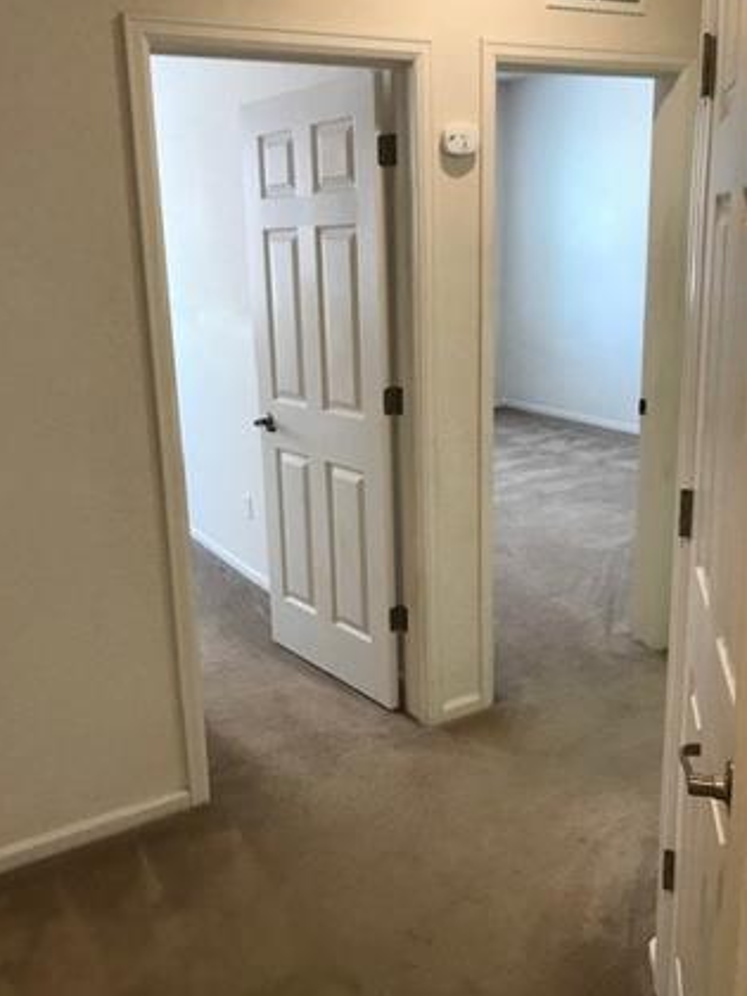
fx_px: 921
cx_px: 327
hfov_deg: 44.1
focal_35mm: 32
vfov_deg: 56.8
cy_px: 472
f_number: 1.8
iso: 40
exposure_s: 1/30
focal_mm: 3.99
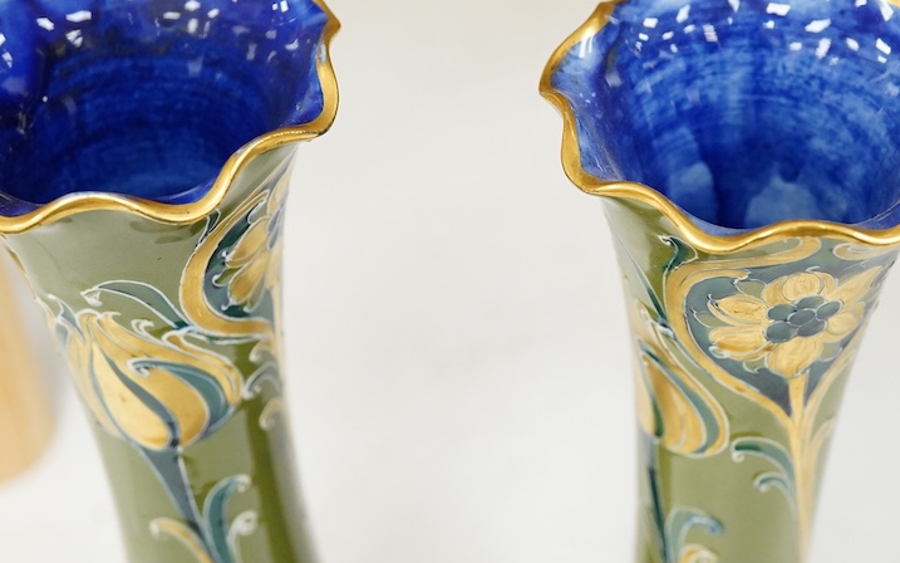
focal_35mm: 72
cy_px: 172
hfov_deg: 28.5
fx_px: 1766
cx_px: 529
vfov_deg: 18.0
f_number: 7.1
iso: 3200
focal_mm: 30
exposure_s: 1/200
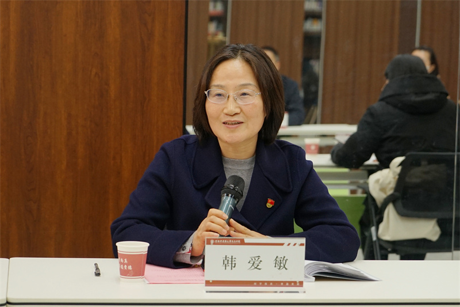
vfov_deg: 19.4
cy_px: 154
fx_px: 894
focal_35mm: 70
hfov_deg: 28.8
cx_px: 230
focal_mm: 70
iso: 800
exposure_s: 1/125
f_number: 4
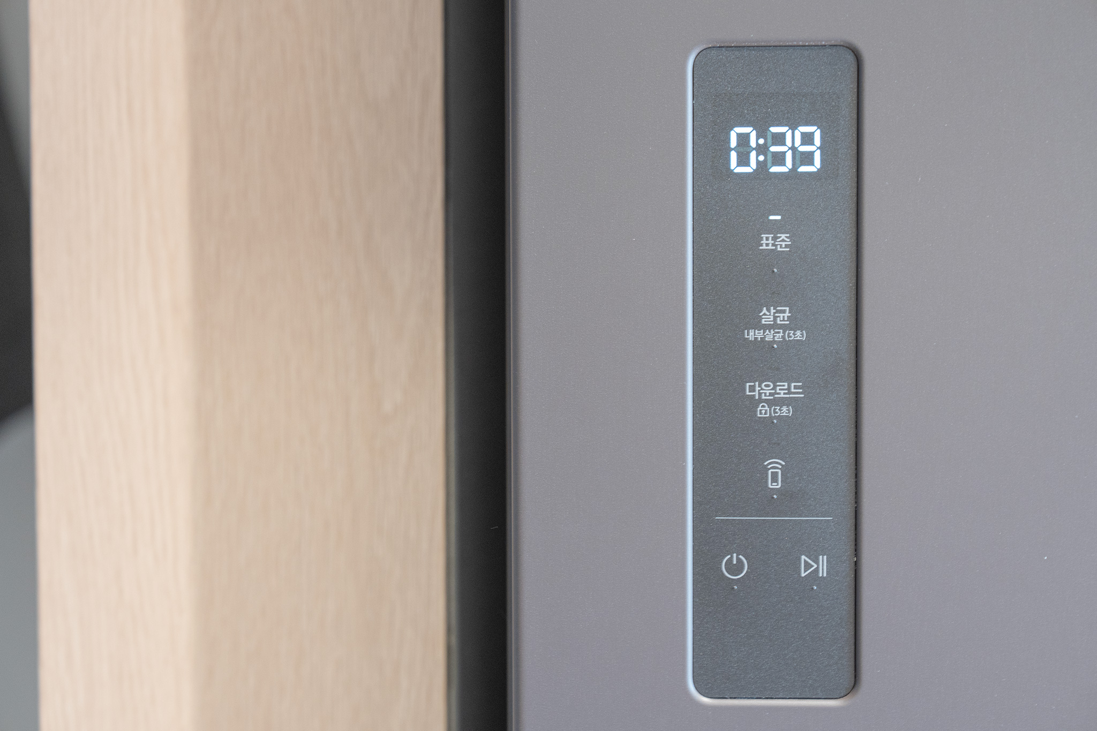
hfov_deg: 28.8
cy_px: 366
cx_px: 548
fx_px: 2133
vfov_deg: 19.5
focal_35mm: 70
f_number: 4.5
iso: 800
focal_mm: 70
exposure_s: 1/8
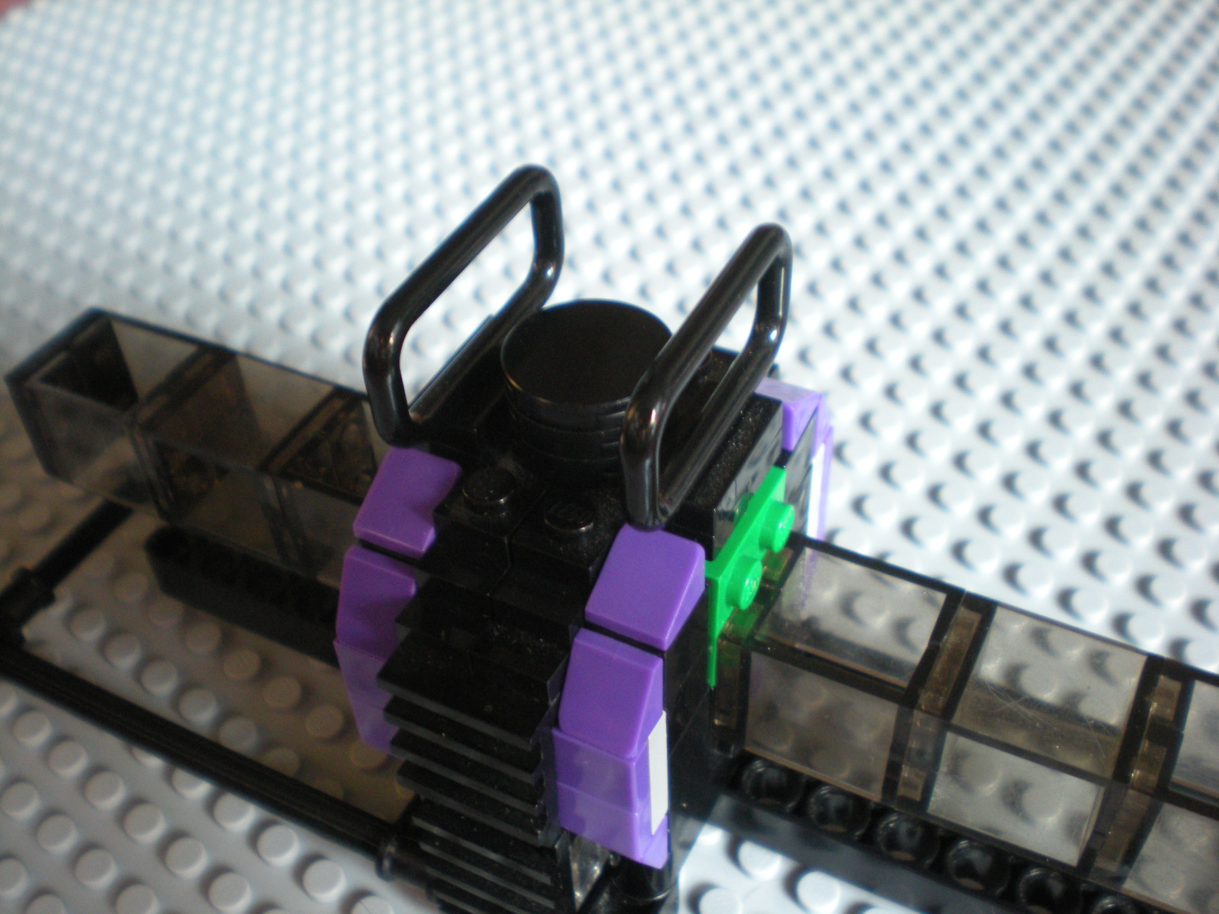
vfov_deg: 37.7
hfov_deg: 49.0
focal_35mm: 38
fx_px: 1338
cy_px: 457
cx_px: 610
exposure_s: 1/10.3
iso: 200
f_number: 3.1
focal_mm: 6.3
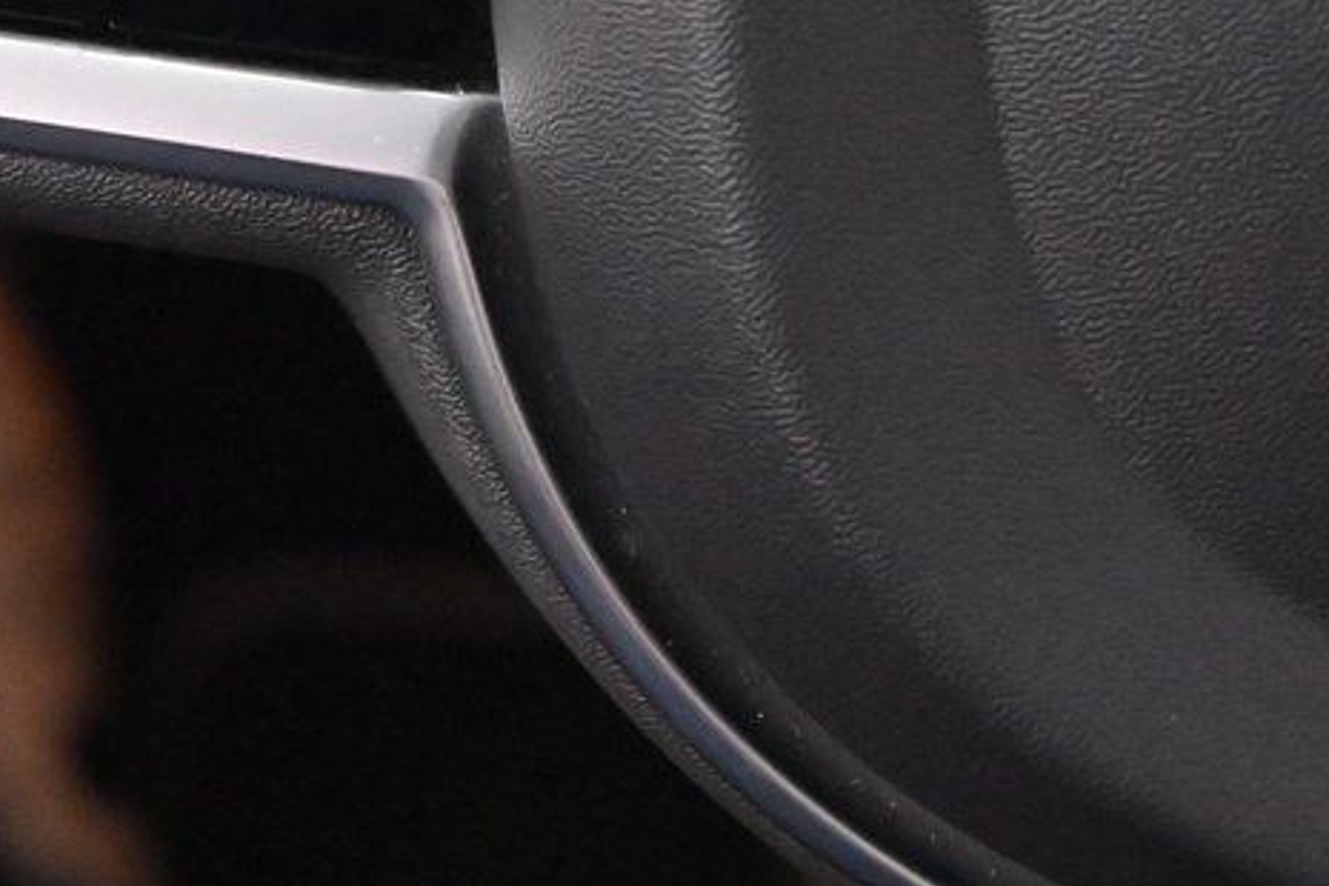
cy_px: -397
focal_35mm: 108
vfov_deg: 12.2
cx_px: 266
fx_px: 3987
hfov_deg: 18.7
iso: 11400
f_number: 4.8
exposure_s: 1/60
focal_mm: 31
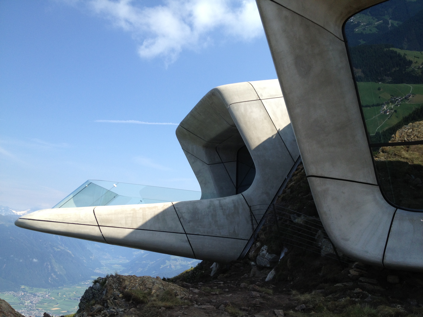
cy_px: 158
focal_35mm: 35
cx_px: 212
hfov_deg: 52.6
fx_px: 428
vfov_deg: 40.7
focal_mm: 4.28
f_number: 2.4
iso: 50
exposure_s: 1/1022
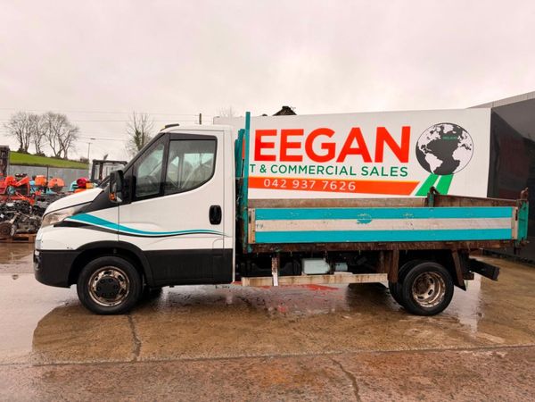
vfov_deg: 56.8
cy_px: 201
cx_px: 268
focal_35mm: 24
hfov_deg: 71.6
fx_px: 371
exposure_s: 1/187
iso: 80
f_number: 1.78
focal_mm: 6.76
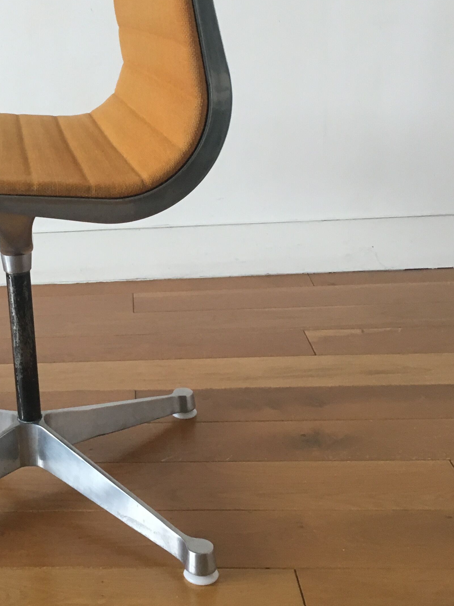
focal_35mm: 55
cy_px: 238
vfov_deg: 34.8
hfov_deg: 25.6
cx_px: 29
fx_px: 962
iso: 100
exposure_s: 1/33
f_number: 2.2
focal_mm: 4.15
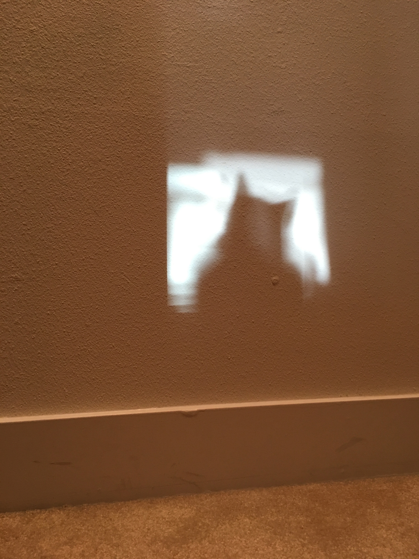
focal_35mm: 29
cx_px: 210
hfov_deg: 48.2
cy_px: 280
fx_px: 468
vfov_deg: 61.7
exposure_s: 1/30
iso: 40
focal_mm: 4.15
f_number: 2.2
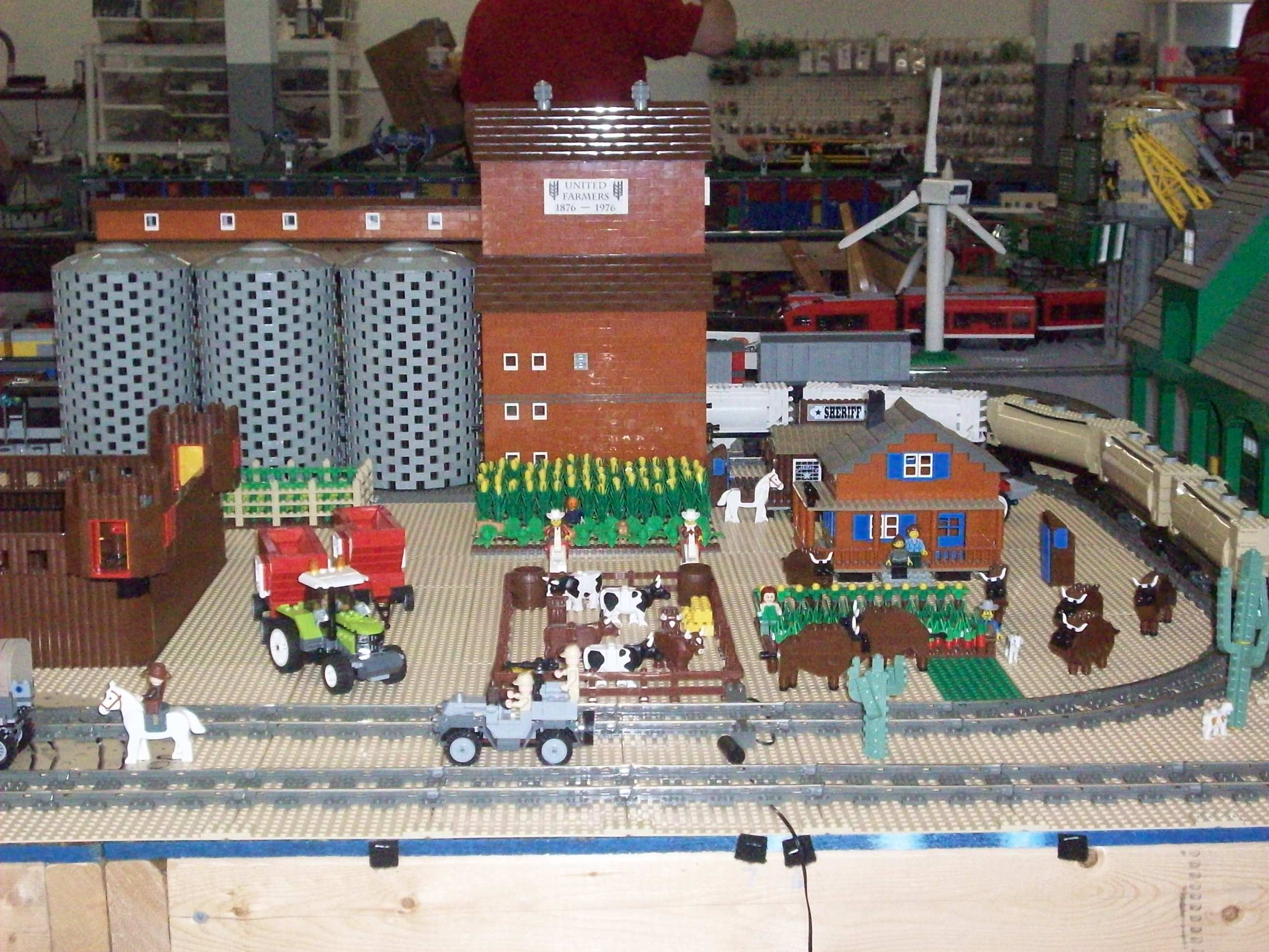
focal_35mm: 54
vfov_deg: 27.0
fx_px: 1980
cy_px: 476
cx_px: 634
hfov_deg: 35.5
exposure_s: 1/161
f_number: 3.4
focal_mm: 9
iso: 800
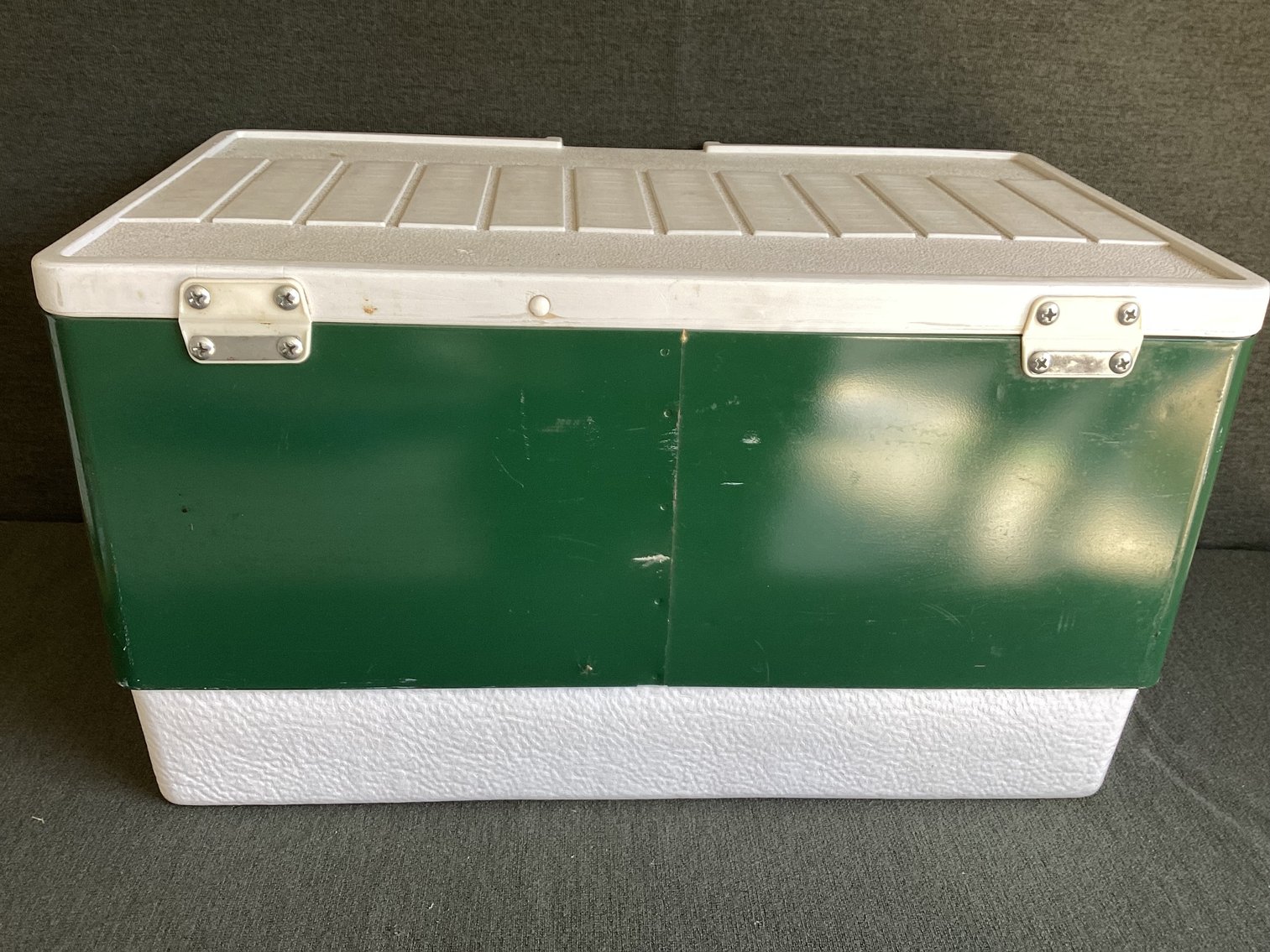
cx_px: 635
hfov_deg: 58.3
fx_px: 1137
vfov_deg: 45.4
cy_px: 476
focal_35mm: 31
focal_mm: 3.3
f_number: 2.4
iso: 50
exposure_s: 1/60
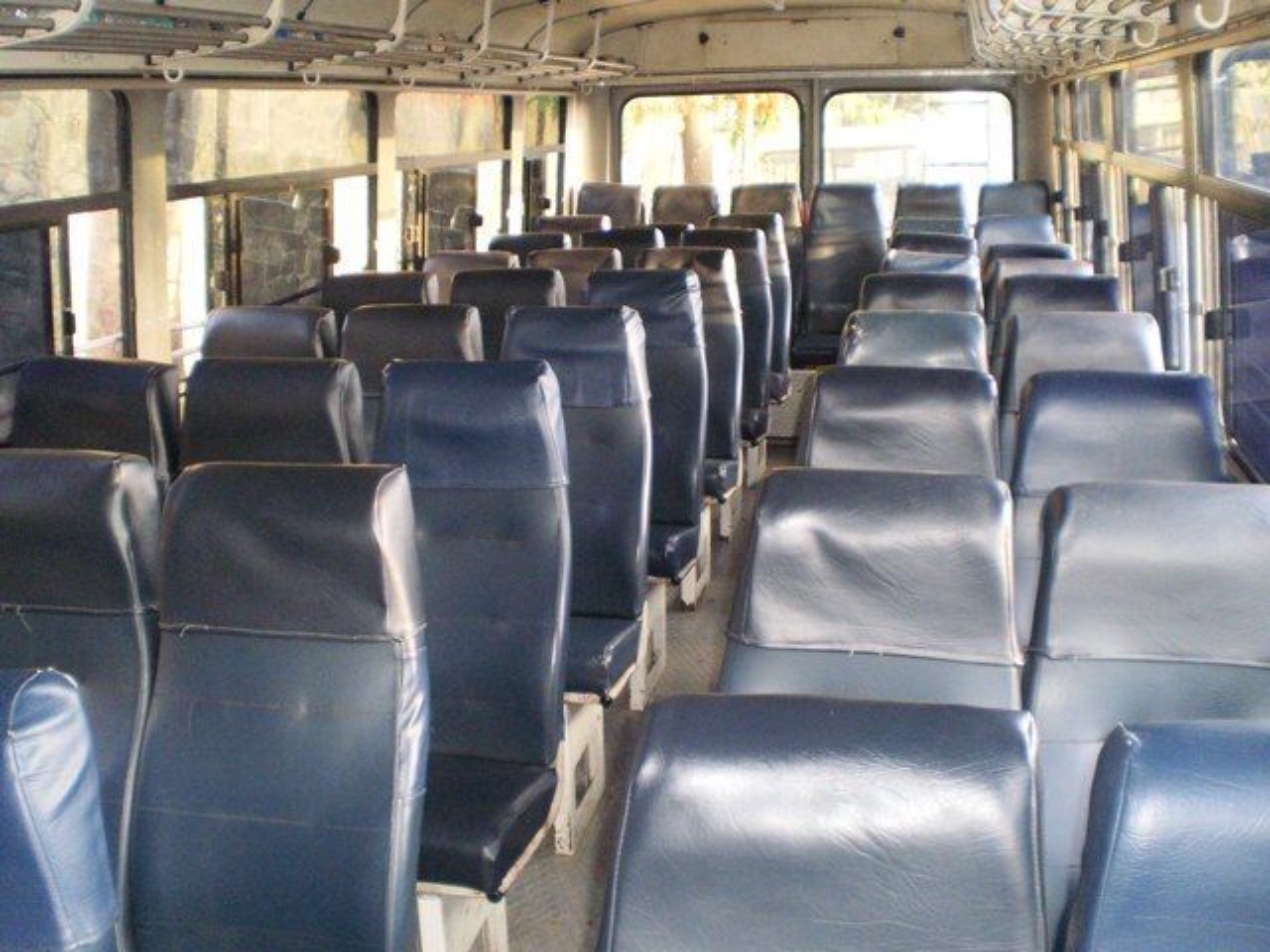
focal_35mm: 36
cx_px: 635
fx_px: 1321
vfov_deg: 39.7
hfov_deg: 51.4
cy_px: 476
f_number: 3.1
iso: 320
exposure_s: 1/30
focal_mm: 6.3
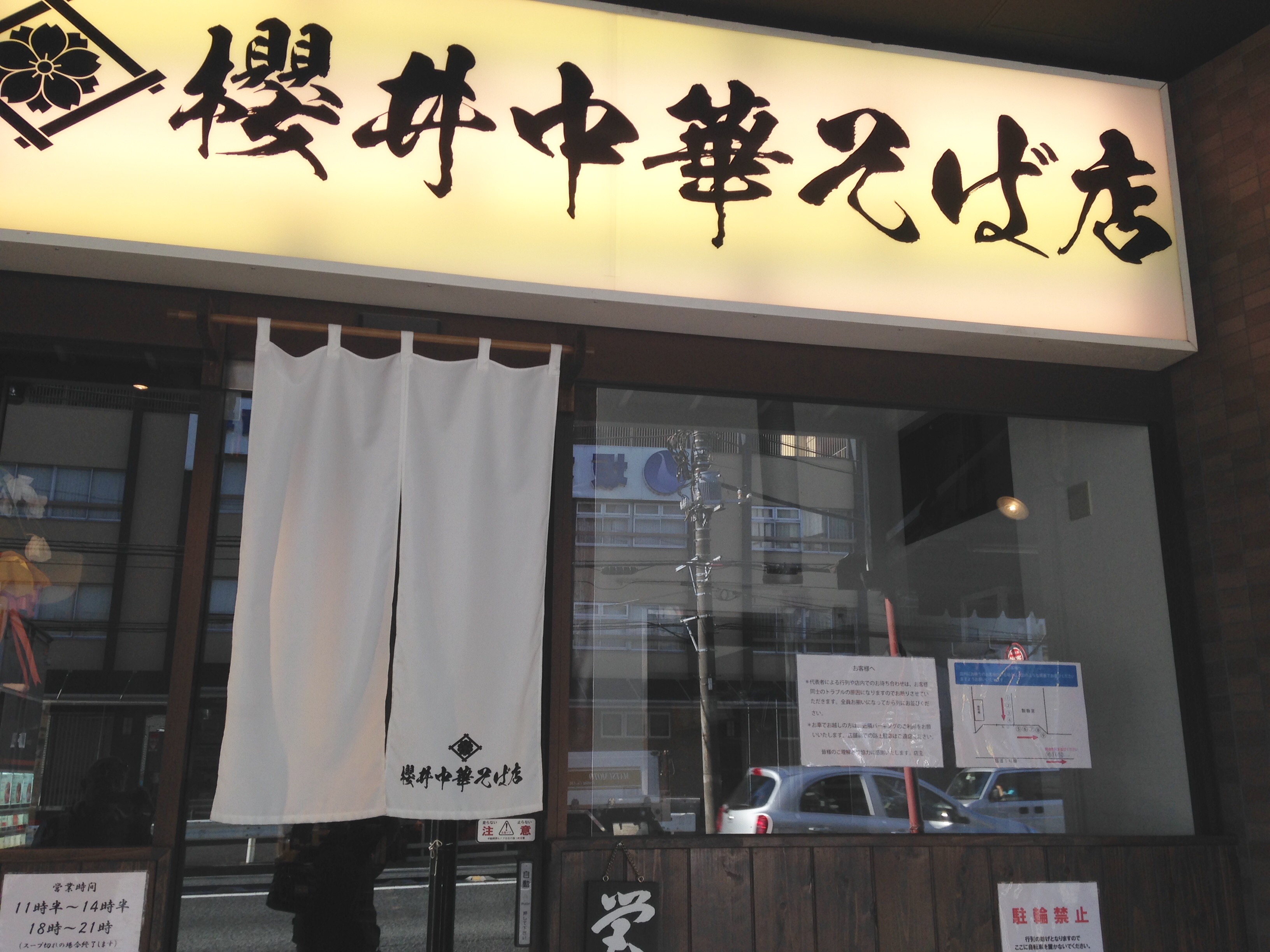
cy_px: 476
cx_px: 635
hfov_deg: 55.4
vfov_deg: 42.9
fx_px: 1211
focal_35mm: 33
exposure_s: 1/245
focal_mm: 4.12
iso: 50
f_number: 2.4
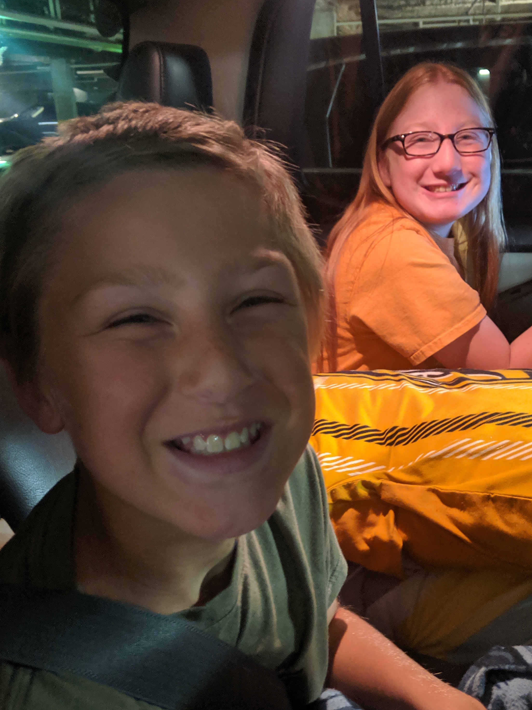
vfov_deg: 50.1
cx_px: 310
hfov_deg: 38.6
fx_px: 758
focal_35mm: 37
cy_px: 369
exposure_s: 1/8.58
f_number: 1.8
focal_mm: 4.44
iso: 478
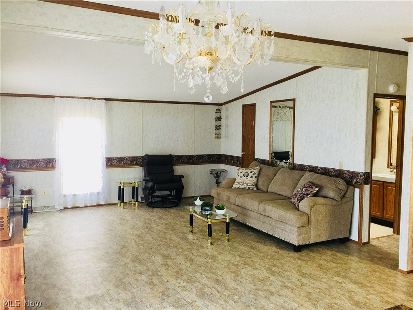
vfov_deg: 48.2
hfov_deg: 61.7
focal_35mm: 29
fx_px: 346
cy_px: 155
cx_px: 206
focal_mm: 4.15
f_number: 2.2
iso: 40
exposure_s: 1/15
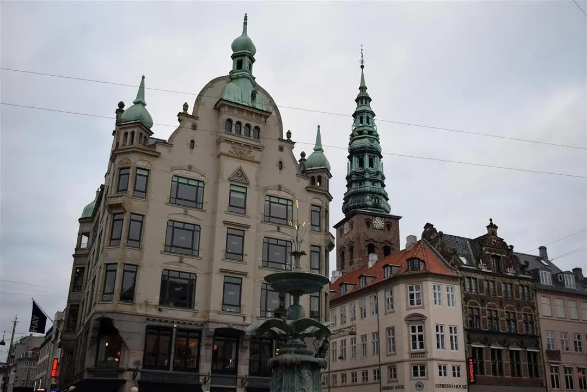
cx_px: 294
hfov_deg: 55.1
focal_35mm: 34
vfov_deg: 38.4
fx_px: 563
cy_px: 196
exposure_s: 1/100
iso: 400
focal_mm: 23
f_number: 5
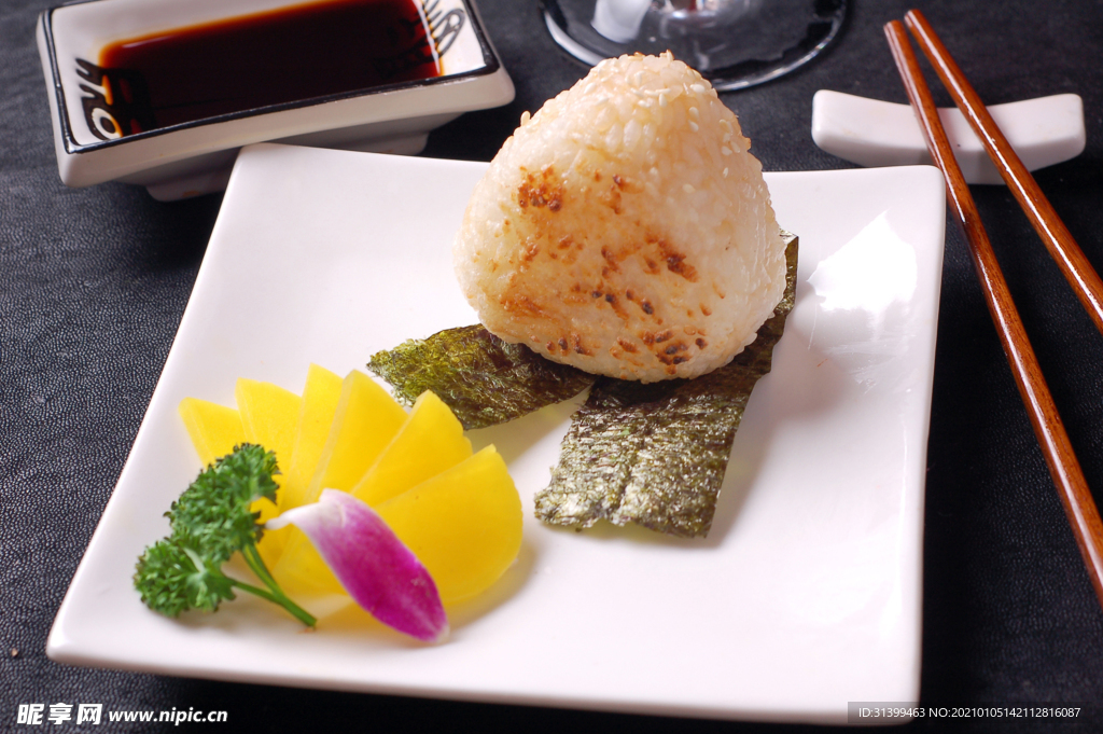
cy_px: 367
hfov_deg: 27.0
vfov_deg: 18.2
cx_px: 552
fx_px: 2296
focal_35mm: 75
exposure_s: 1/250
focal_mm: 50
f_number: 6.3
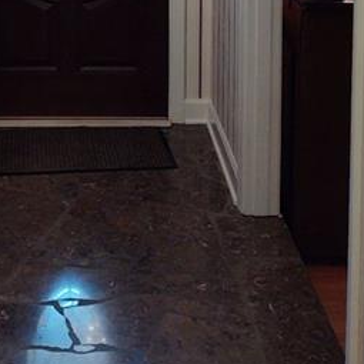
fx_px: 857
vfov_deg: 21.7
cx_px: 83
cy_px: -107
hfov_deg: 23.7
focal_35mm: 72
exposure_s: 1/100
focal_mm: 4.75
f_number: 1.7
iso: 164
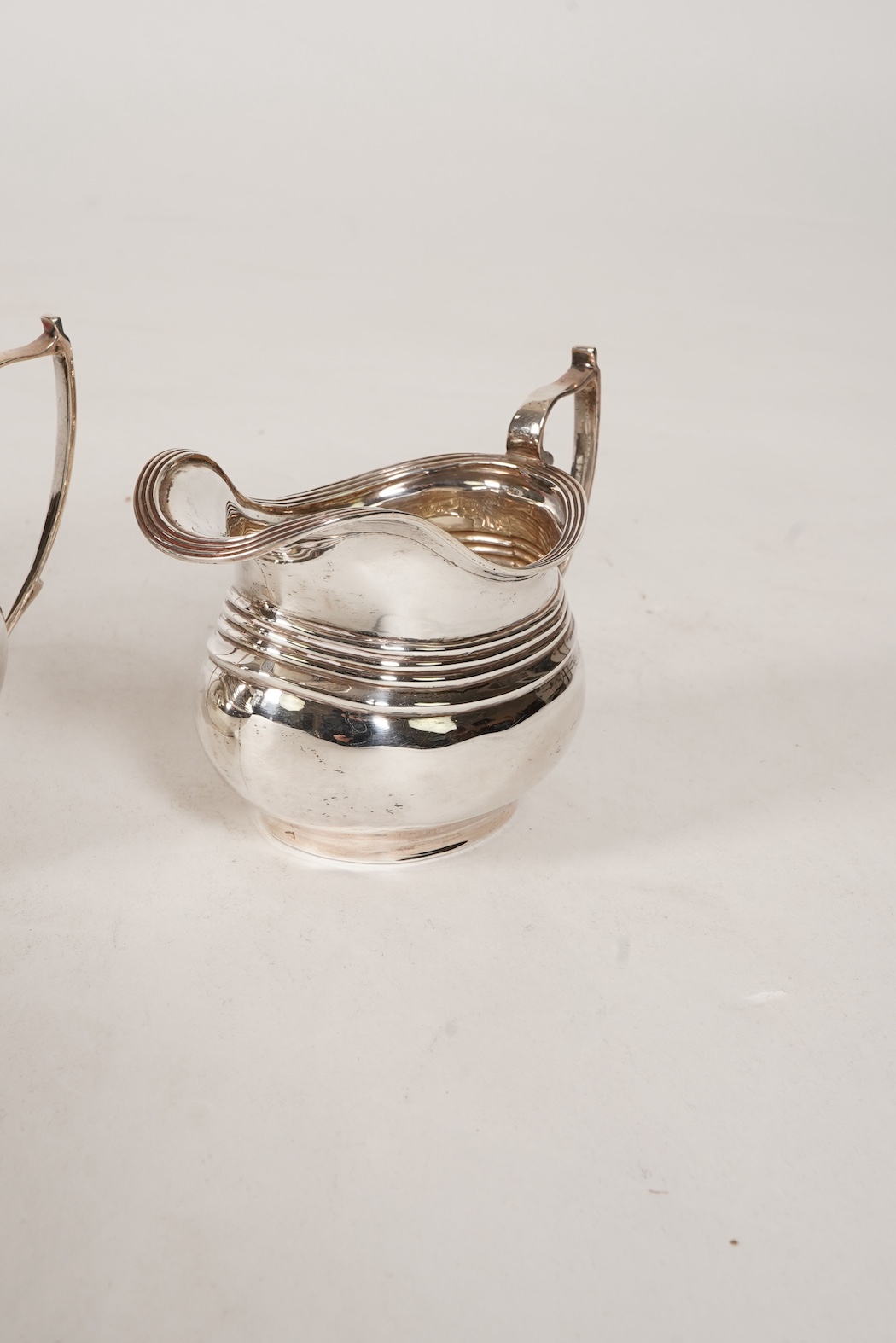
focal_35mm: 45
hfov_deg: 29.9
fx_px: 1679
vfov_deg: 43.6
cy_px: 672
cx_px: 448
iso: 400
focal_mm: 30
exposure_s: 1/125
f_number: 22
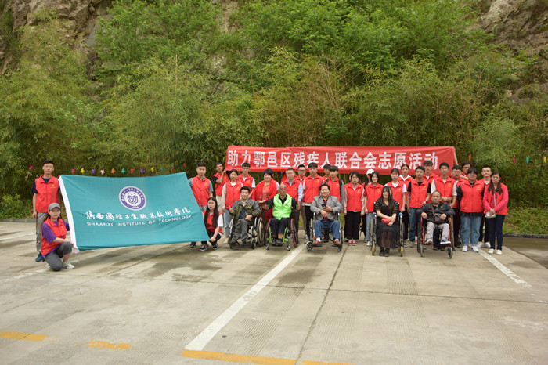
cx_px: 274
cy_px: 182
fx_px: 411
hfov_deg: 67.4
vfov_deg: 47.9
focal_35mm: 27
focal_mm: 18
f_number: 4.5
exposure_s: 1/400
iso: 400
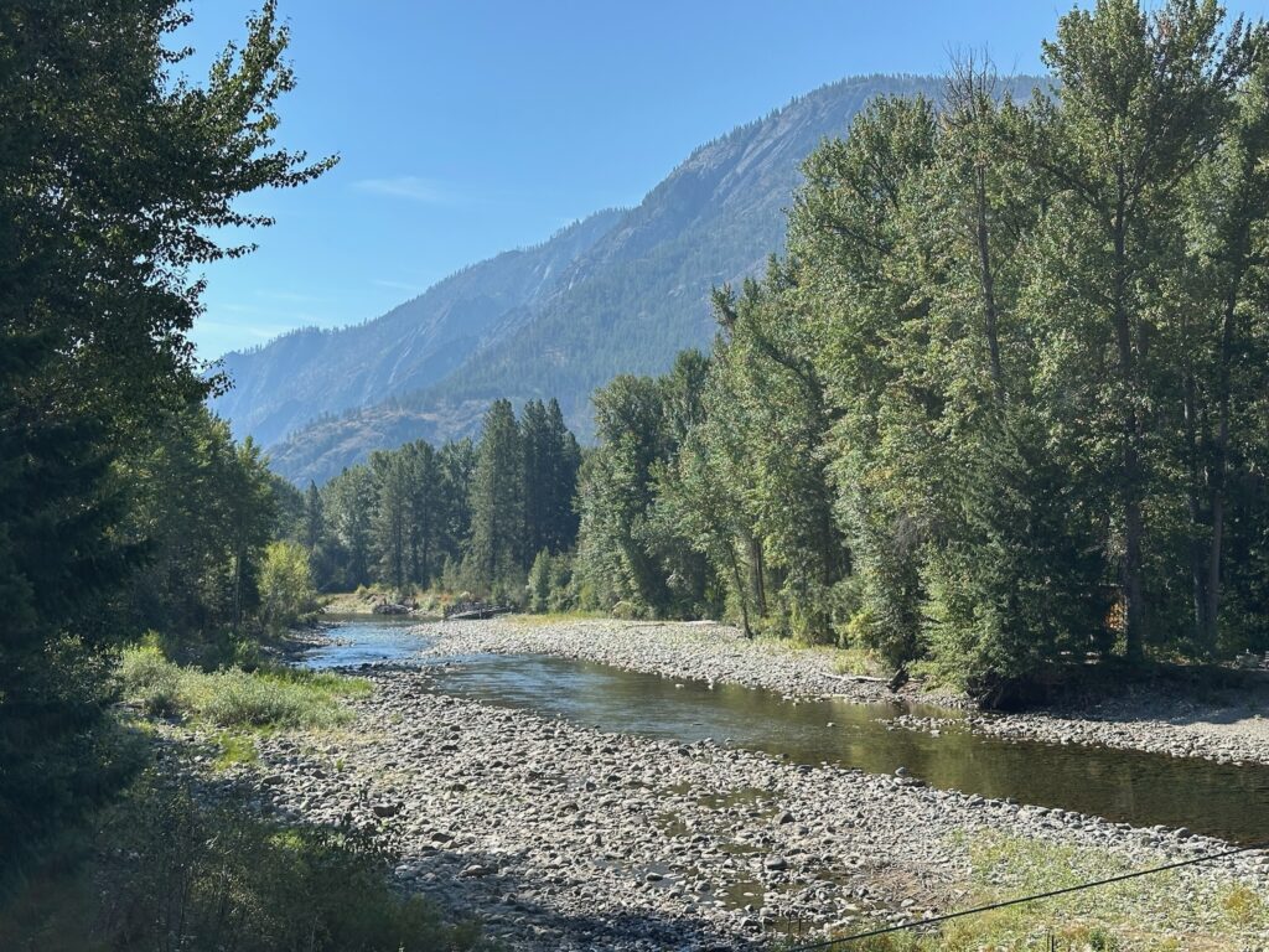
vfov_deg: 30.3
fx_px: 1760
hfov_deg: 39.7
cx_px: 634
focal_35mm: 48
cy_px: 476
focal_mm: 6.86
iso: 64
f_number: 1.78
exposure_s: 1/2597
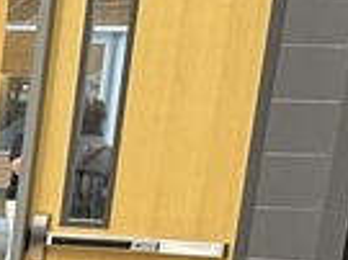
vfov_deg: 7.3
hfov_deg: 9.6
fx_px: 1828
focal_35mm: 182
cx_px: -492
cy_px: 770
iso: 125
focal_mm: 6.86
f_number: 1.78
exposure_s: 1/60
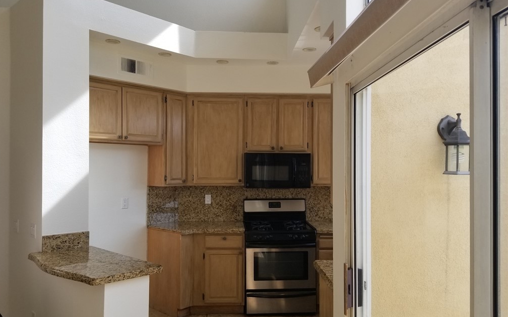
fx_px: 388
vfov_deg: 44.5
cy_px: 167
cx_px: 250
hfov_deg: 66.5
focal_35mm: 28
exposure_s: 1/612
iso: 50
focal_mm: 4.25
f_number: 1.7
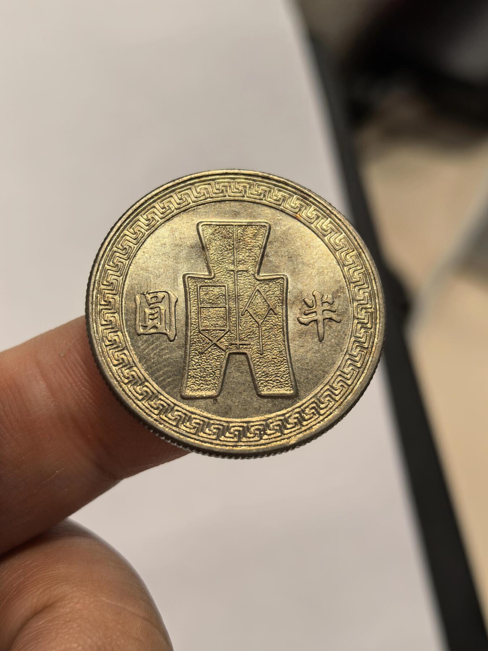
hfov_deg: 27.0
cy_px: 326
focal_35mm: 54
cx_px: 244
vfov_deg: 35.5
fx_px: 1015
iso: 160
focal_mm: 6.98
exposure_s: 1/100
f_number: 2
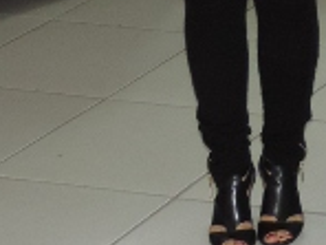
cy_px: -256
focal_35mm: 189
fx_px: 1780
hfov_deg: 9.1
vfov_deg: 7.5
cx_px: 866
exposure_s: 1/30
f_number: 3.3
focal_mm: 6.2
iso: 200
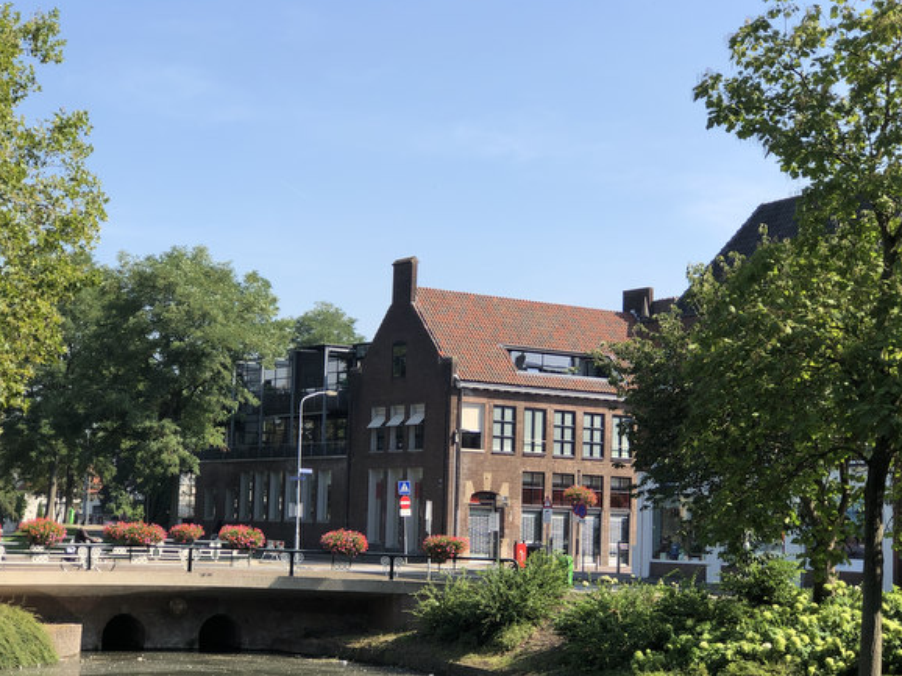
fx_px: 1797
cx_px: 478
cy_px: 386
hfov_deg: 28.2
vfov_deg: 21.3
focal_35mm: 69
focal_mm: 6.6
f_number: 2.8
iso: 20
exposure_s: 1/506
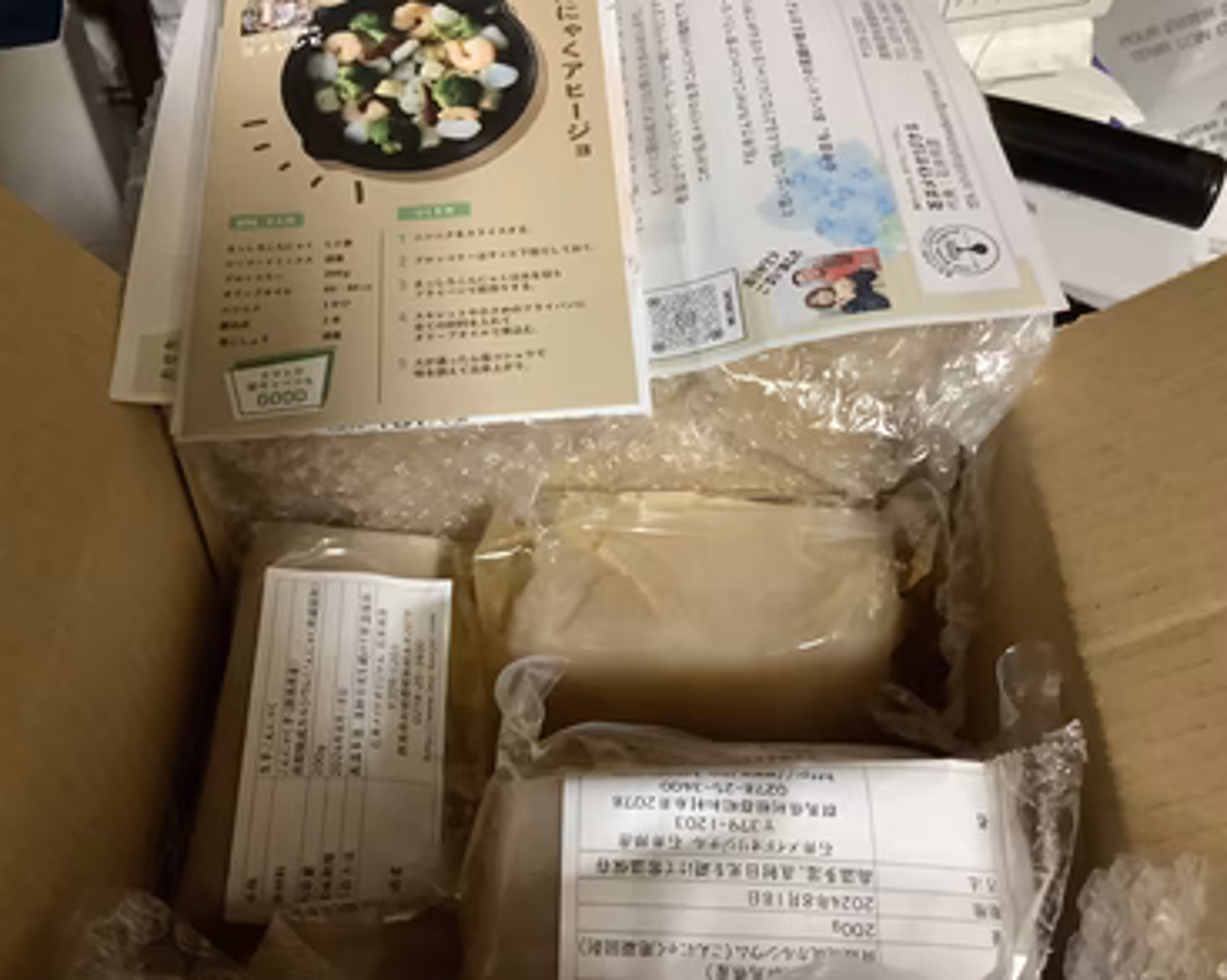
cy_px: 488
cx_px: 578
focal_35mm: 33
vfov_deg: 44.5
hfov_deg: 54.2
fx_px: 1197
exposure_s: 1/25
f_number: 2.4
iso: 320
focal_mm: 3.3
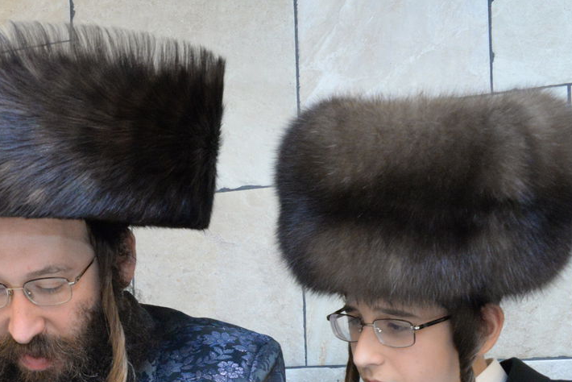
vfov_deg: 19.4
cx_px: 97
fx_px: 1097
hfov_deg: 28.5
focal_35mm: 69
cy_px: 349
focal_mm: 35
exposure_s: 1/200
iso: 6400
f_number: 7.1
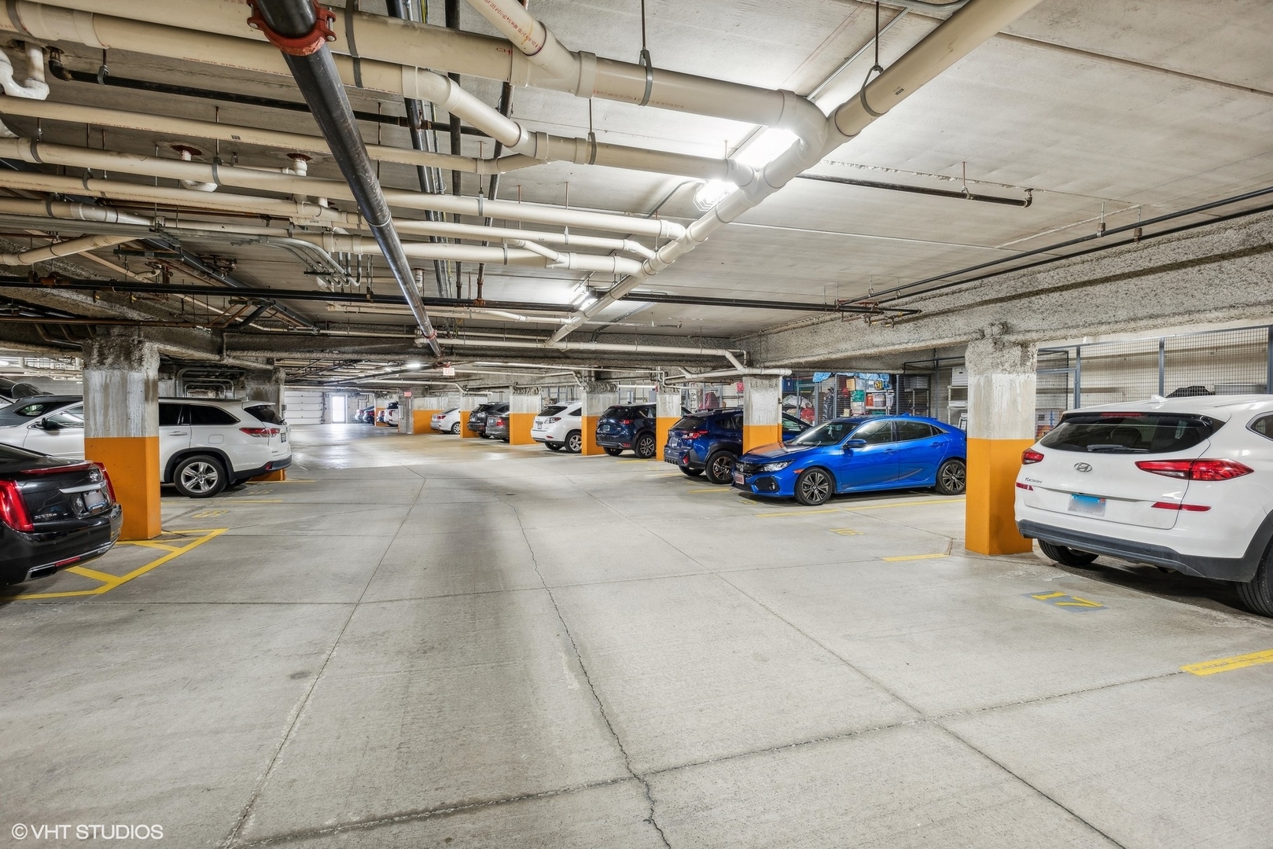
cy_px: 424
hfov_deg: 93.3
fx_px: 601
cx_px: 636
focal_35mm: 17
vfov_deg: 70.5
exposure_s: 1
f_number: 8
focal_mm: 17
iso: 400
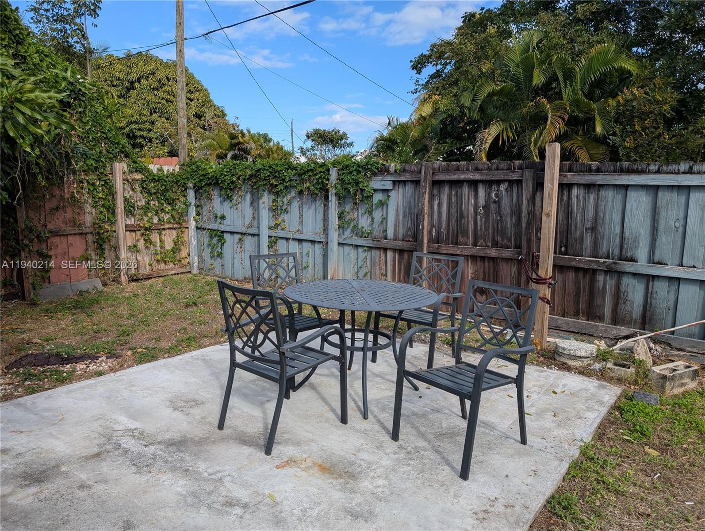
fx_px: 489
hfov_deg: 71.5
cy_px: 266
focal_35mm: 24
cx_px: 352
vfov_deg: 56.9
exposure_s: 1/831
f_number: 1.68
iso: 21
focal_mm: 6.9
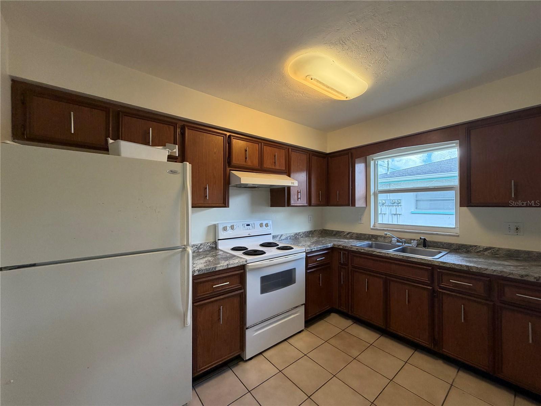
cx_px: 270
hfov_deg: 102.1
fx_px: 219
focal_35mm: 14
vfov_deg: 85.7
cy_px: 203
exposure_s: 1/60
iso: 200
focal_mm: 2.22
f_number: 2.2
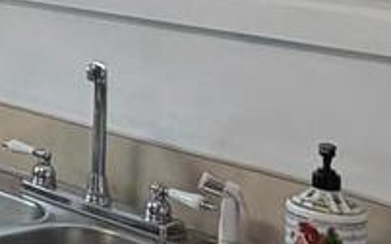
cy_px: -105
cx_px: -561
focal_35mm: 106
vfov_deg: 11.9
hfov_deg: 13.7
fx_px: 1129
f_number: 2.2
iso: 200
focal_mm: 2.22
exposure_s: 1/120
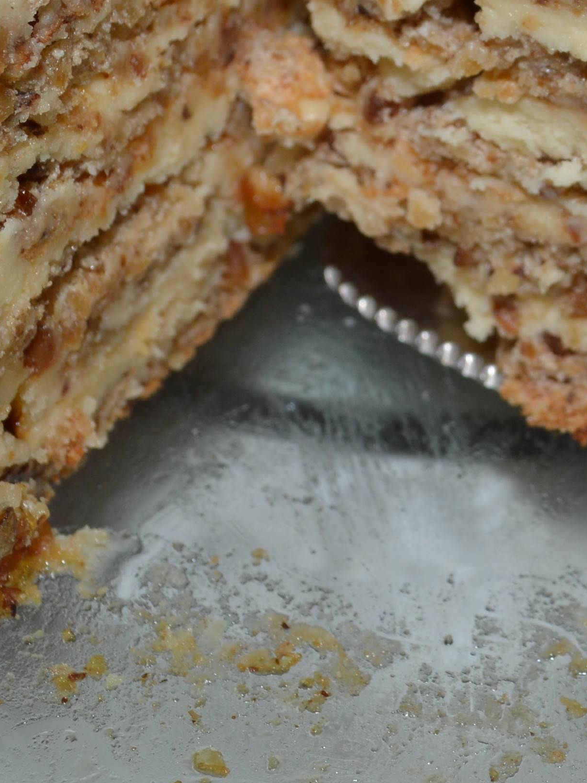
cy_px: 158
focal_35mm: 128
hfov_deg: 11.2
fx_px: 2894
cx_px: 815
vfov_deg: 15.3
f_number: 8
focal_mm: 24
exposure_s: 1/60
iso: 100
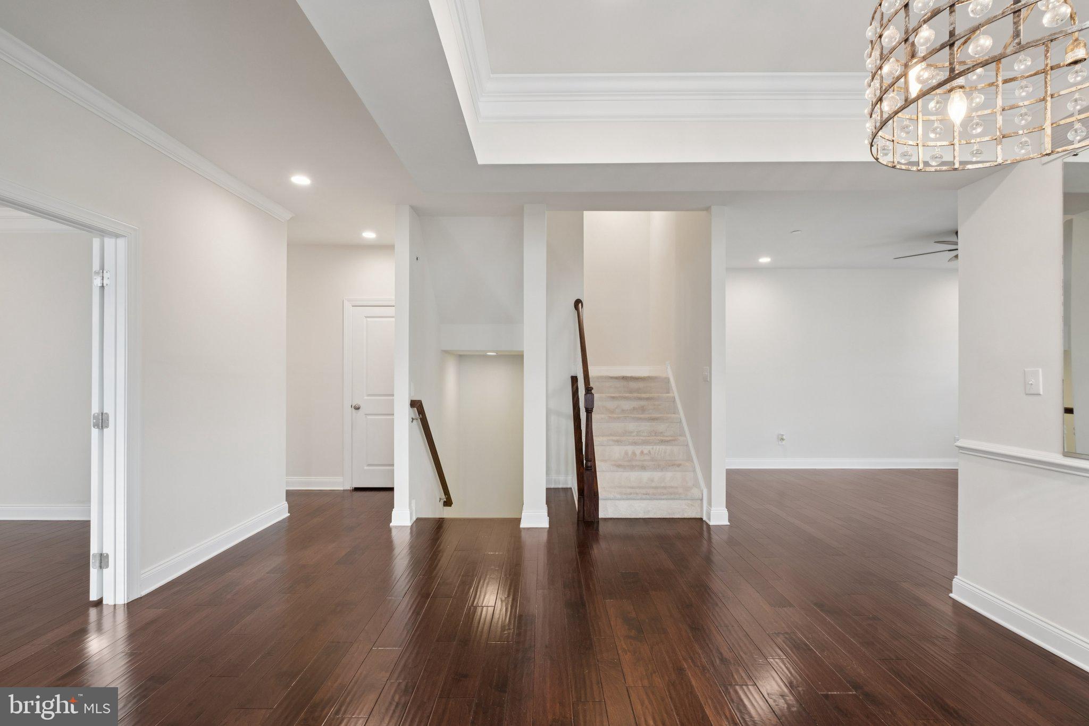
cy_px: 363
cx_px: 544
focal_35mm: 15
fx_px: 454
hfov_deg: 100.4
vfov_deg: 77.3
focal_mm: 10
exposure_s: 1/8
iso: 320
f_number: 8
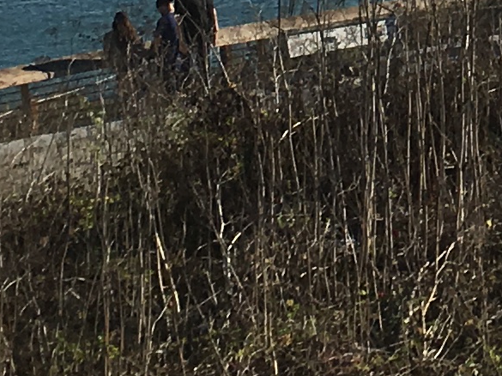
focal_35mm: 200
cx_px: 763
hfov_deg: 9.6
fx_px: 2899
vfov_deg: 7.0
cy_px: -503
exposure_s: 1/2404
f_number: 2.2
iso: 25
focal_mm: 4.15
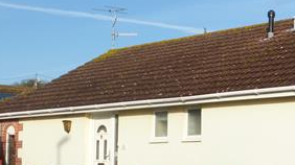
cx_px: 294
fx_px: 696
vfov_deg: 13.5
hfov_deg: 23.0
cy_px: 128
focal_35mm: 89
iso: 100
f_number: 4
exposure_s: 1/640
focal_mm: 6.4
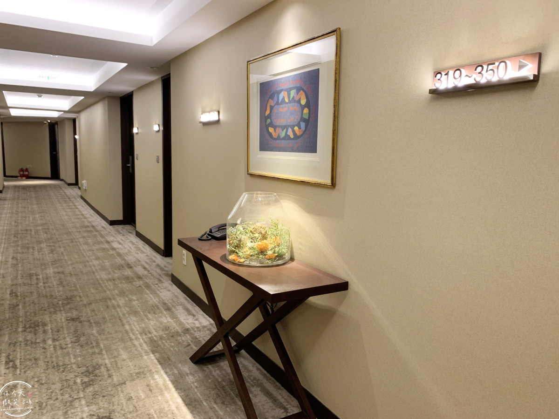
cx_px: 280
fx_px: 420
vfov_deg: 53.1
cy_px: 210
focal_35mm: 26
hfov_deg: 67.3
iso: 320
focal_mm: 4.25
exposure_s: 1/30
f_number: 1.8
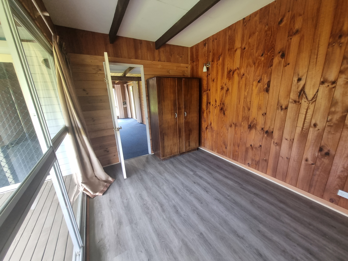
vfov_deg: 89.9
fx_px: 131
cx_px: 174
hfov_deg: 106.2
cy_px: 130
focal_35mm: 13
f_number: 2.2
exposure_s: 1/50
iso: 160
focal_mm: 1.74
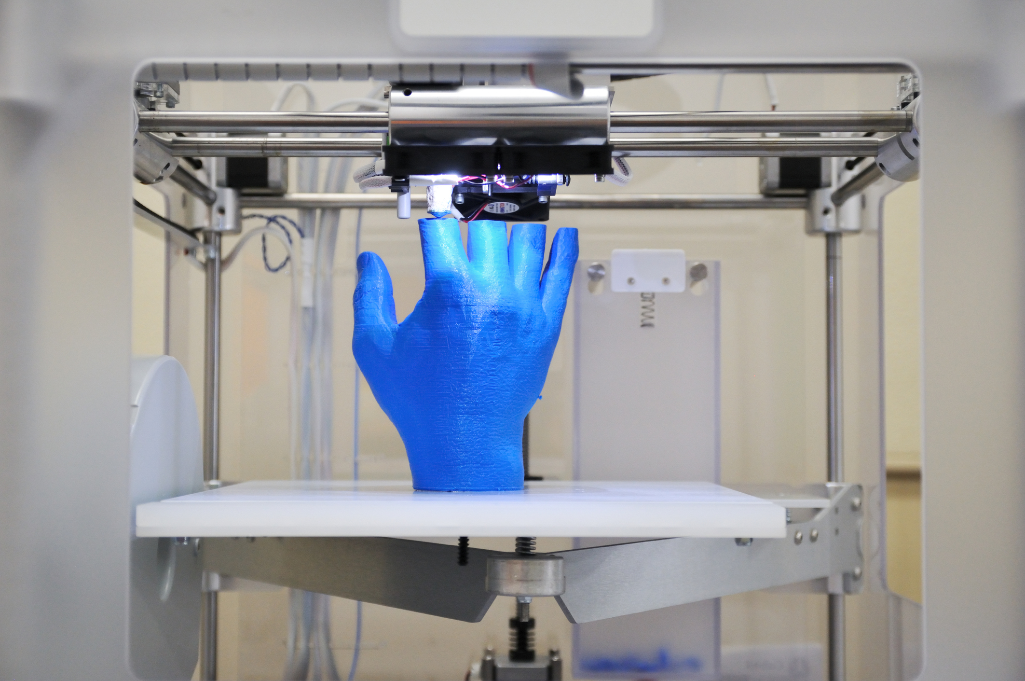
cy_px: 340
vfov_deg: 23.7
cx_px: 512
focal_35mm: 57
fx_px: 1621
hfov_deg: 35.1
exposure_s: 1/200
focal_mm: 38
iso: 800
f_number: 3.2
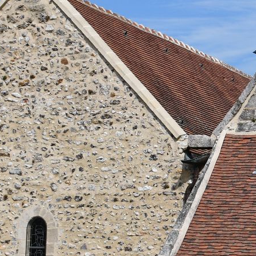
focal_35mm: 156
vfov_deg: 11.2
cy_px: 116
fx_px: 1305
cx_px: 333
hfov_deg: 10.9
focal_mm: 27
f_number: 10
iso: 100
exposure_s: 1/400
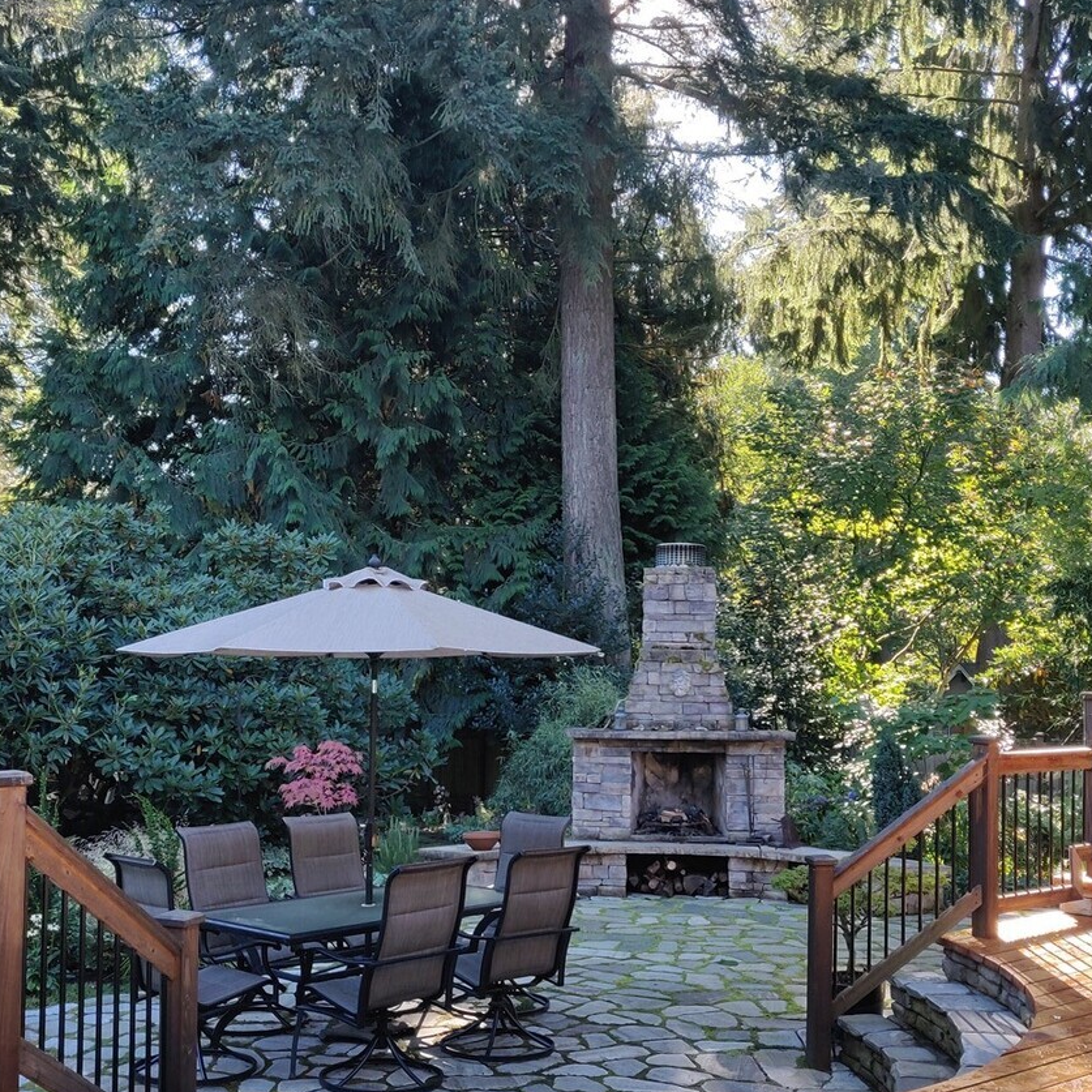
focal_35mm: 38
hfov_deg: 43.9
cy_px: 605
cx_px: 552
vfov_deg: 43.8
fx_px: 1356
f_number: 1.7
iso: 100
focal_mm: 4.25
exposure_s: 1/184
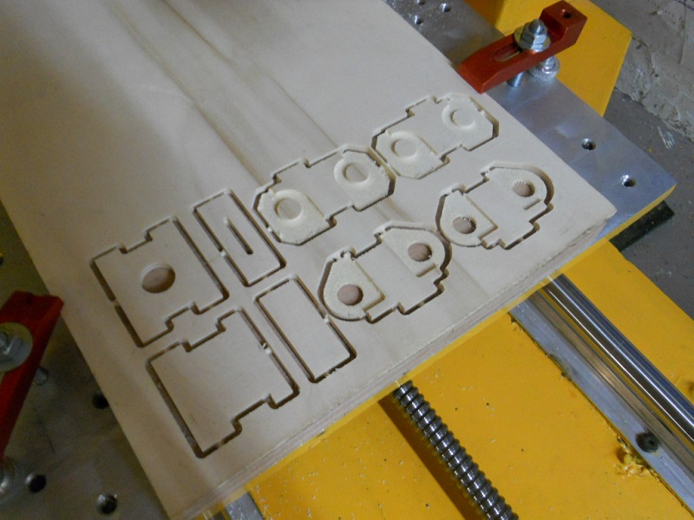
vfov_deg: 44.2
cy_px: 260
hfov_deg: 56.8
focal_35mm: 32
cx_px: 347
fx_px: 642
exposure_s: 1/8
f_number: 3.5
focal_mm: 5.8
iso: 400
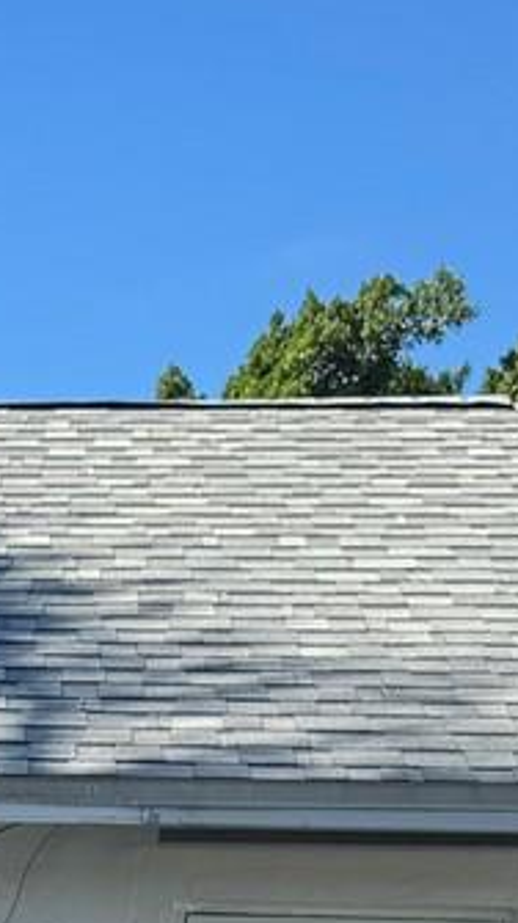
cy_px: 1535
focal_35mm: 125
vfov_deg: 15.3
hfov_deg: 9.4
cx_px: -303
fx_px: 3058
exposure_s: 1/1980
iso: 80
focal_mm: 6.76
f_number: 1.78
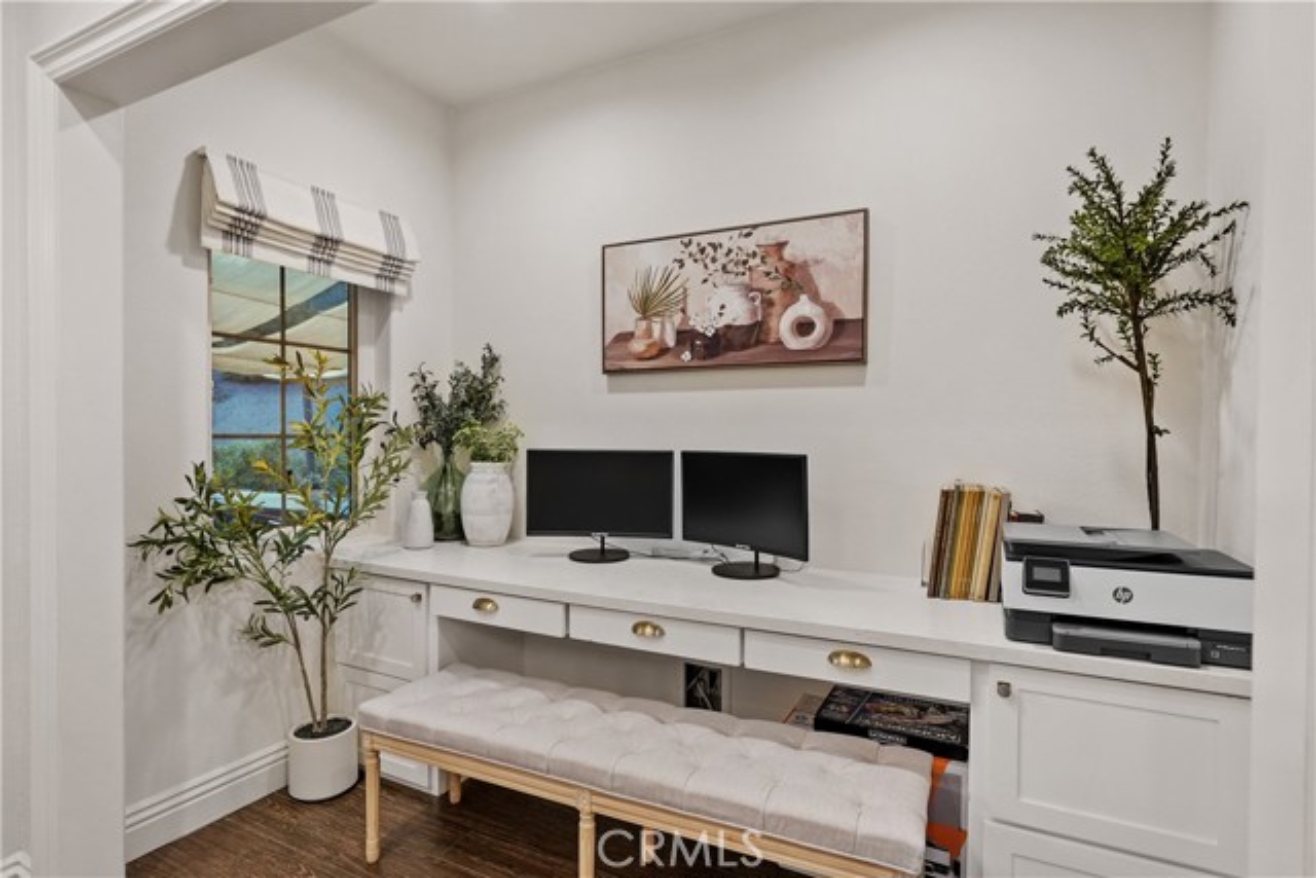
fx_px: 658
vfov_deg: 67.4
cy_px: 439
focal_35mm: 18
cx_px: 658
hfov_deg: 90.0
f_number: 4
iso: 1000
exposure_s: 1/15
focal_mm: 18
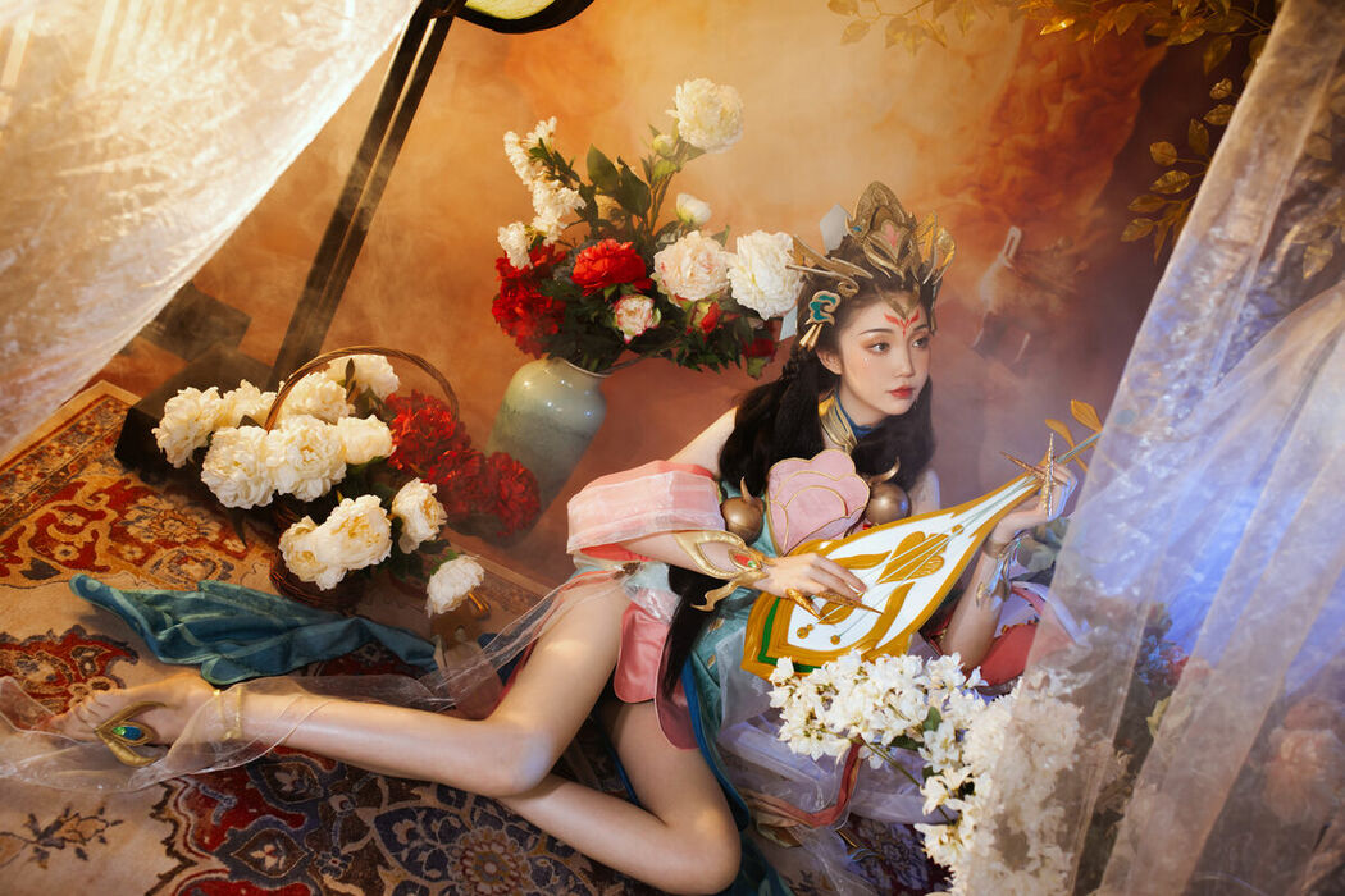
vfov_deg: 38.9
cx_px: 672
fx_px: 1270
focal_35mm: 34
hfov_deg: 55.8
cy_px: 448
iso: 250
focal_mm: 35
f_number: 2.8
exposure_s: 1/125
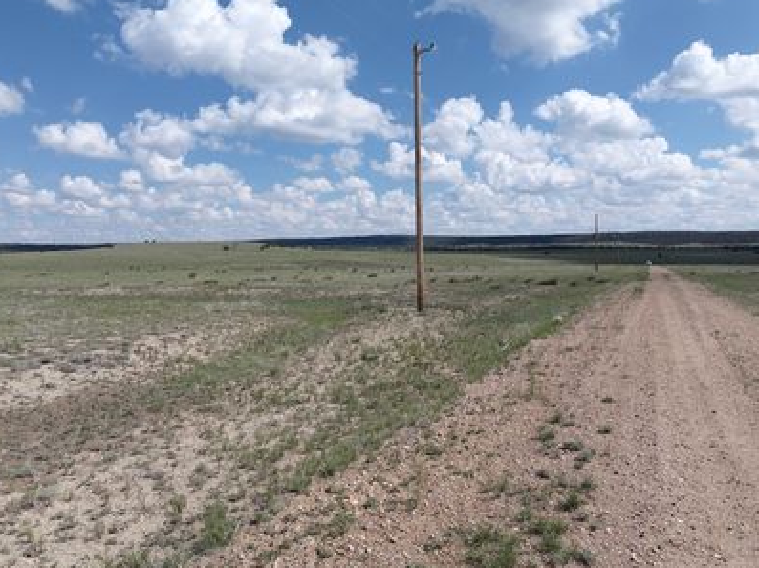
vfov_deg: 53.0
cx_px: 359
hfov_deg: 67.3
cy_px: 277
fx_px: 570
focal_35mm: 26
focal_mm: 12.29
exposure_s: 1/2500
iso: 100
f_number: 2.8
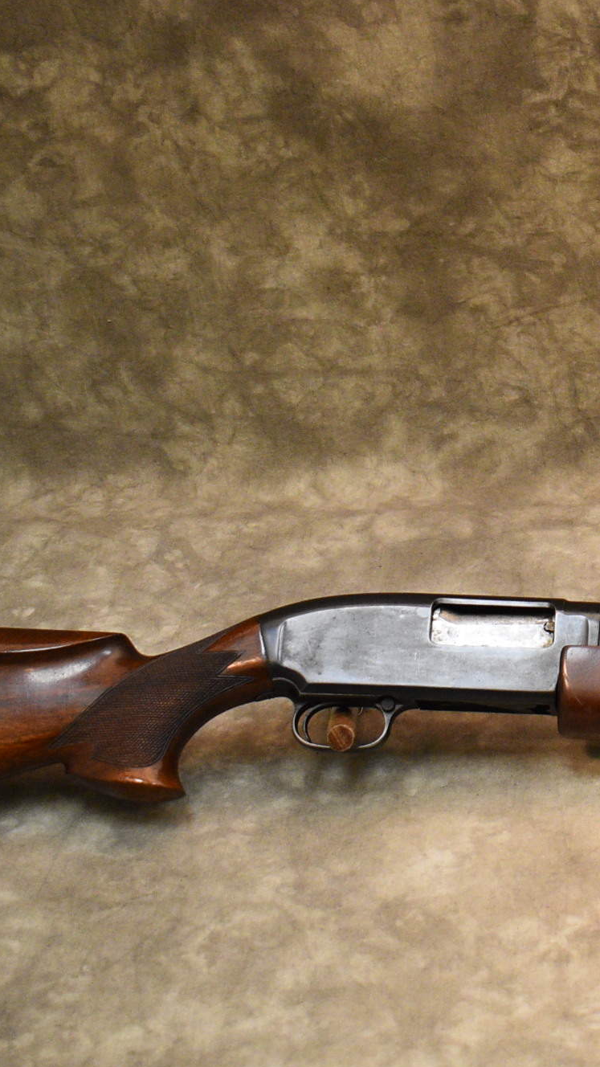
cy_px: 435
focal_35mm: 85
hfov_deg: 13.7
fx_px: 2404
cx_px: 787
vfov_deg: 25.0
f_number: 4
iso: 1600
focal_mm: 24
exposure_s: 1/125
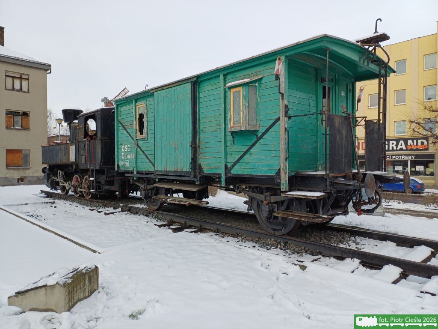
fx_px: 316
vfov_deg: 54.9
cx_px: 219
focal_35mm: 25
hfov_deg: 69.4
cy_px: 164
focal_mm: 4.65
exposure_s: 1/505
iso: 50
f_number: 1.8
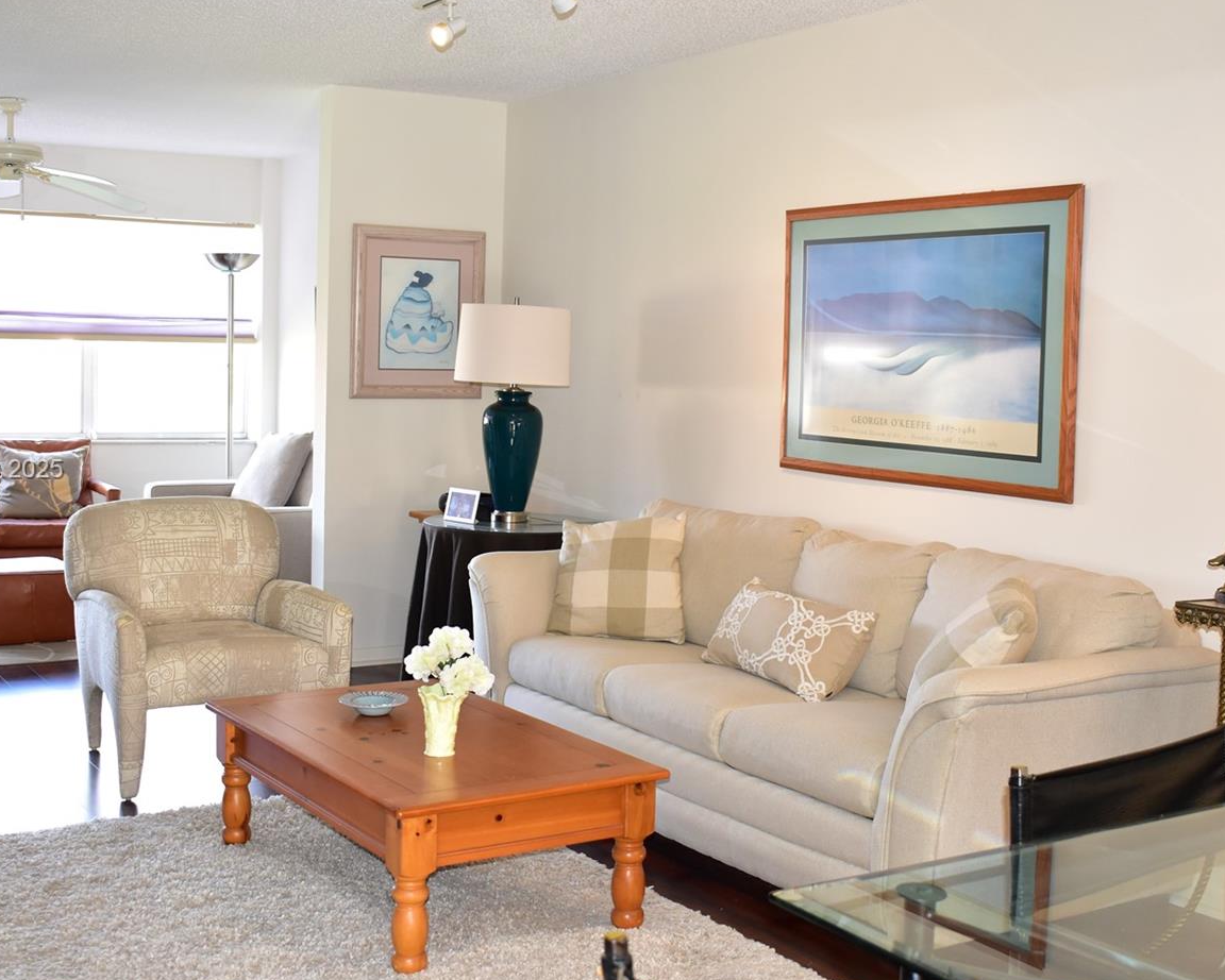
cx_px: 583
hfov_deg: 42.9
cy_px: 471
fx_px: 1559
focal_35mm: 43
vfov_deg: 34.9
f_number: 4.5
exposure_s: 1/60
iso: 800
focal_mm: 22
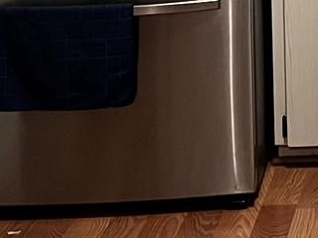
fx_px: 1194
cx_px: 485
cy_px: -178
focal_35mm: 130
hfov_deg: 14.1
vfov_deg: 10.7
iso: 640
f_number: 1.5
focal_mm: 5.7
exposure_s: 1/40
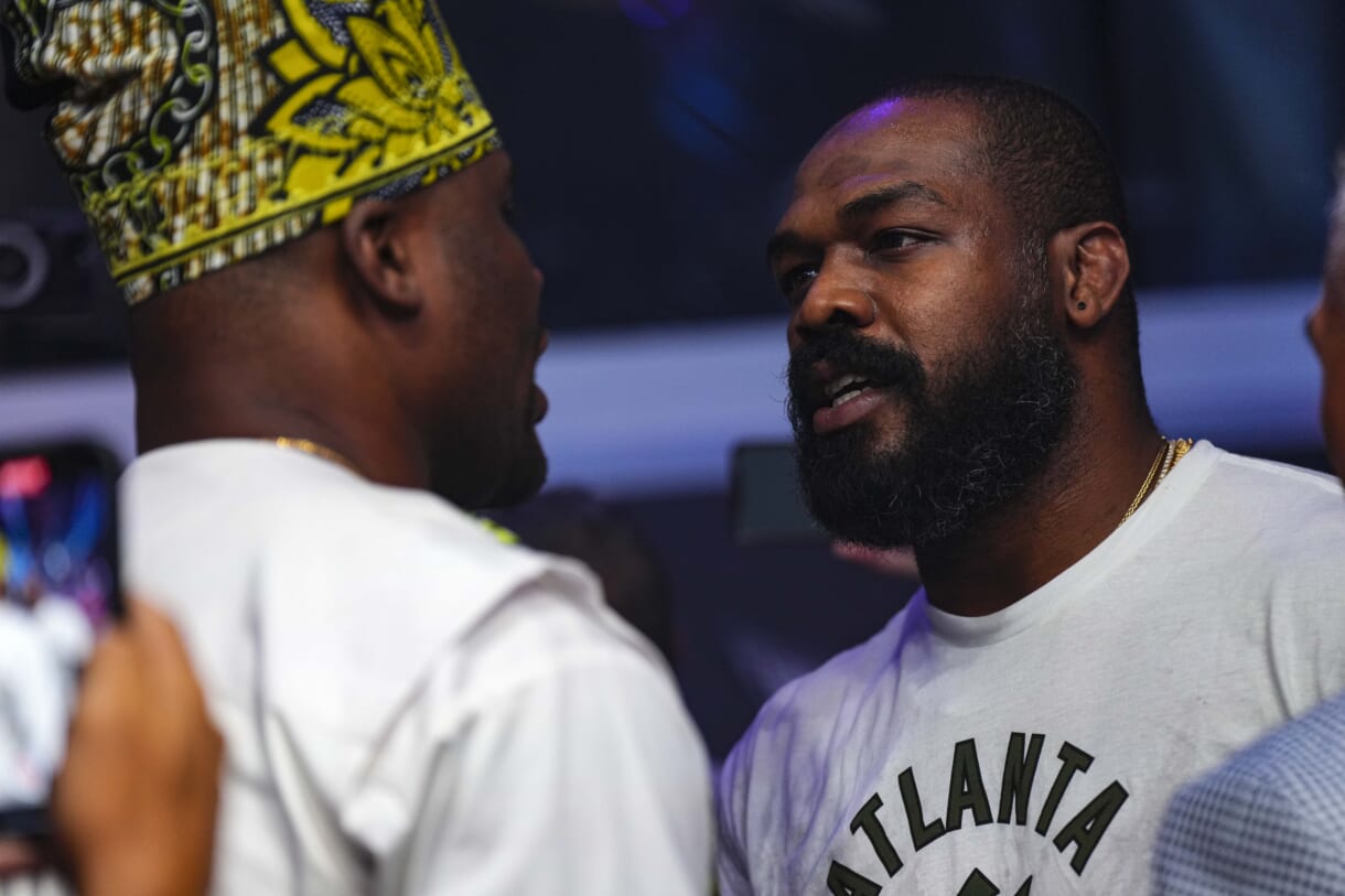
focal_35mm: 142
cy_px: 448
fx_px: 5304
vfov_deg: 9.7
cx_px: 672
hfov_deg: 14.5
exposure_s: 1/250
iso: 1600
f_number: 2.8
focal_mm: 142
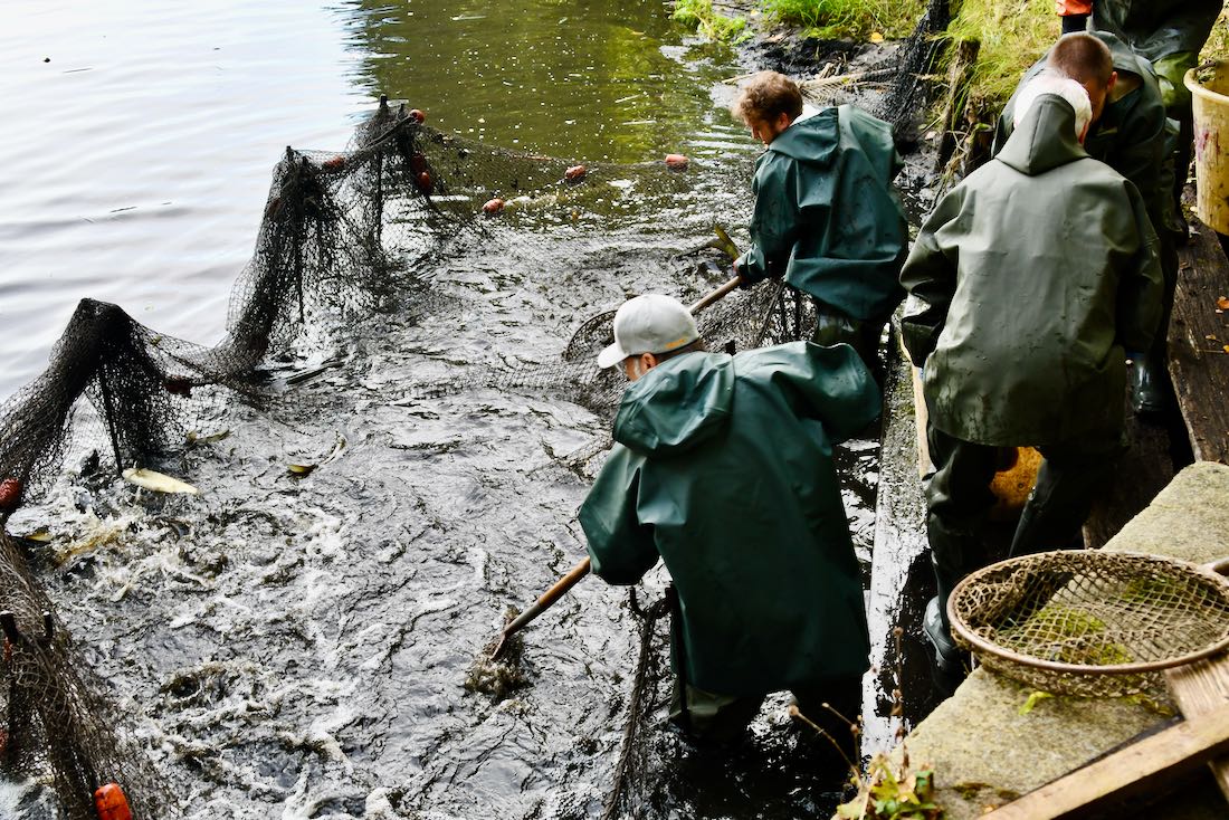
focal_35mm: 42
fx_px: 1434
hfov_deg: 46.4
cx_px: 614
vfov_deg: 31.9
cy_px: 410
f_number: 4
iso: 400
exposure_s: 1/250
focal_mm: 28
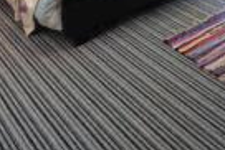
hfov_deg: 32.1
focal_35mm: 58
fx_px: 361
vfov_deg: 20.0
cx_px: 222
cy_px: -80
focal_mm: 11
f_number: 8
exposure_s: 1/6
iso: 1000
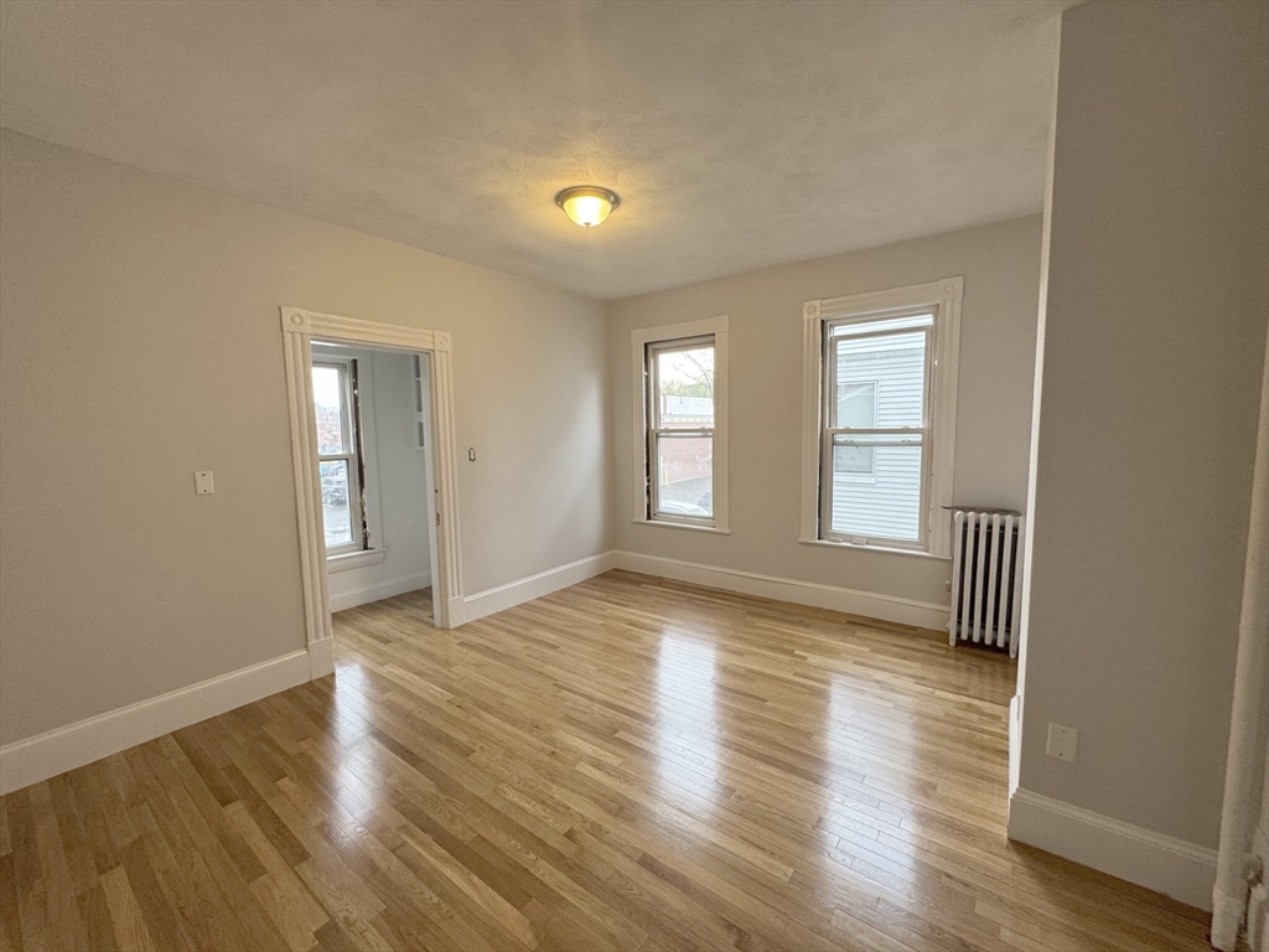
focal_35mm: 14
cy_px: 476
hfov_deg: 102.1
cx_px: 634
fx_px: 513
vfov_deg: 85.7
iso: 160
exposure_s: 1/99
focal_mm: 2.22
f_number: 2.2
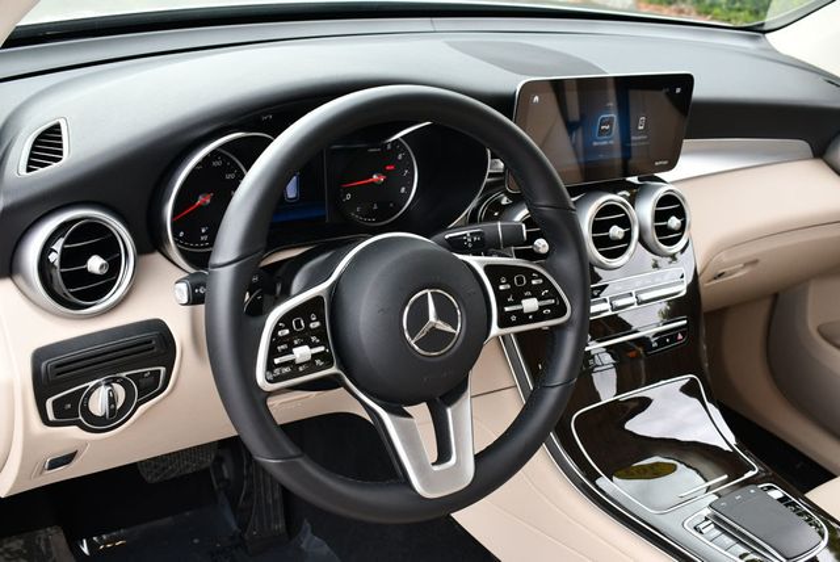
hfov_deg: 48.4
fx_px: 934
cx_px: 420
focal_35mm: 40
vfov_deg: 33.5
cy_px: 281
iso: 400
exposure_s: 1/250
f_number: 5
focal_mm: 20
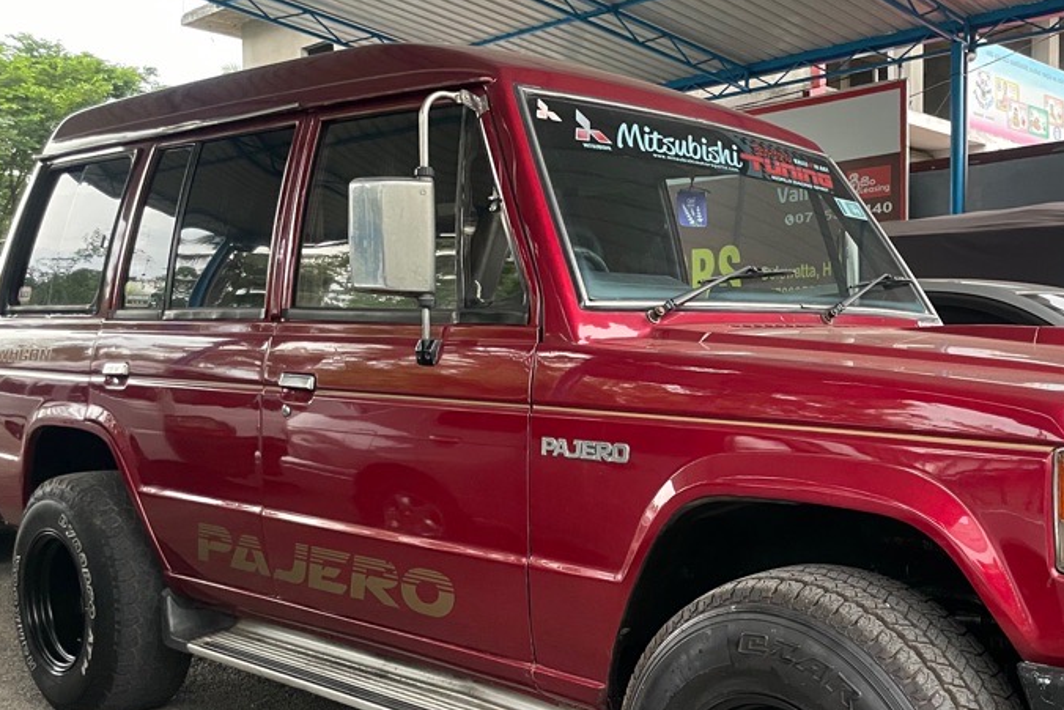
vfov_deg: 33.3
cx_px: 752
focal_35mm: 40
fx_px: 1182
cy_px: 435
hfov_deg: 47.2
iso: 400
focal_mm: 4.2
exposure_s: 1/60
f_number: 1.6
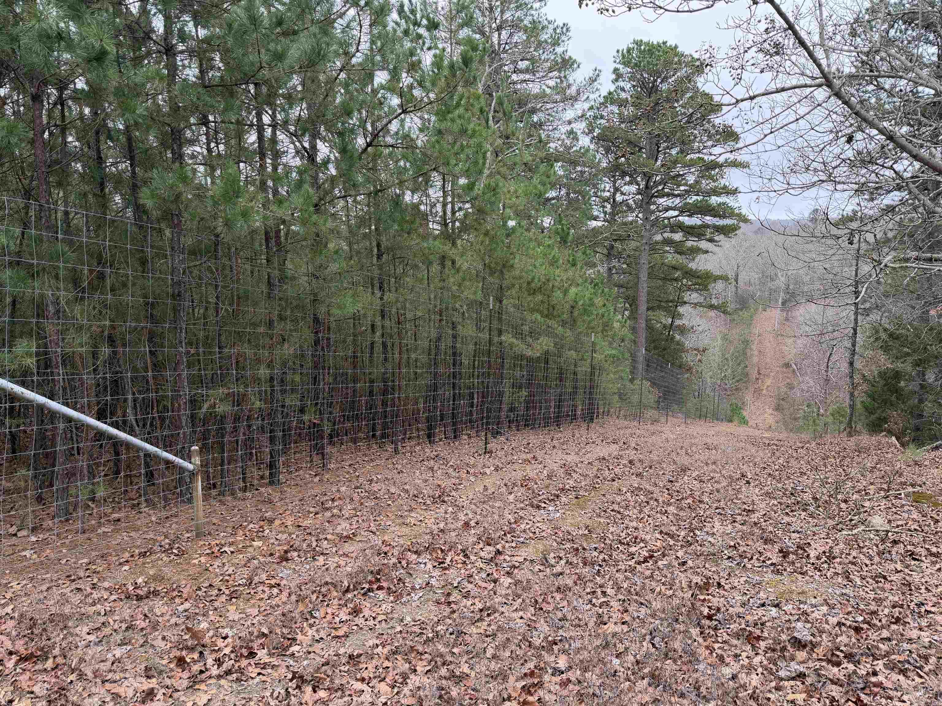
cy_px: 353
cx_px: 471
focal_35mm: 24
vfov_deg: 56.8
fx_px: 653
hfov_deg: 71.6
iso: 80
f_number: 1.78
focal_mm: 6.76
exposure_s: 1/296
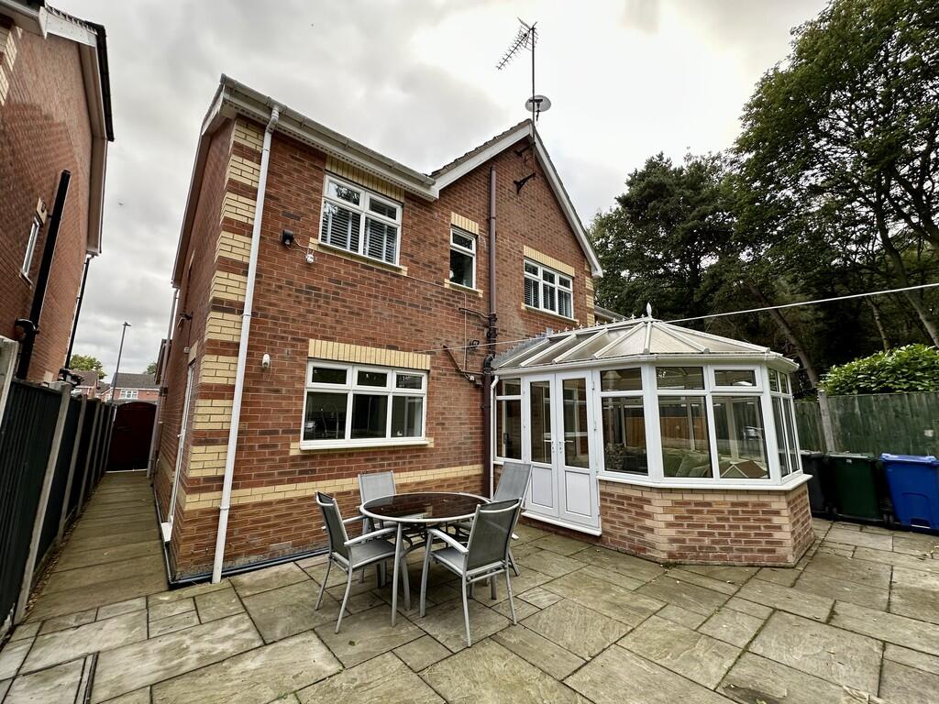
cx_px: 470
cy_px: 352
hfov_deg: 102.1
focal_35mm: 14
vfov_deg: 85.7
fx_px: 380
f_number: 2.2
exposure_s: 1/119
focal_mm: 2.22
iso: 40
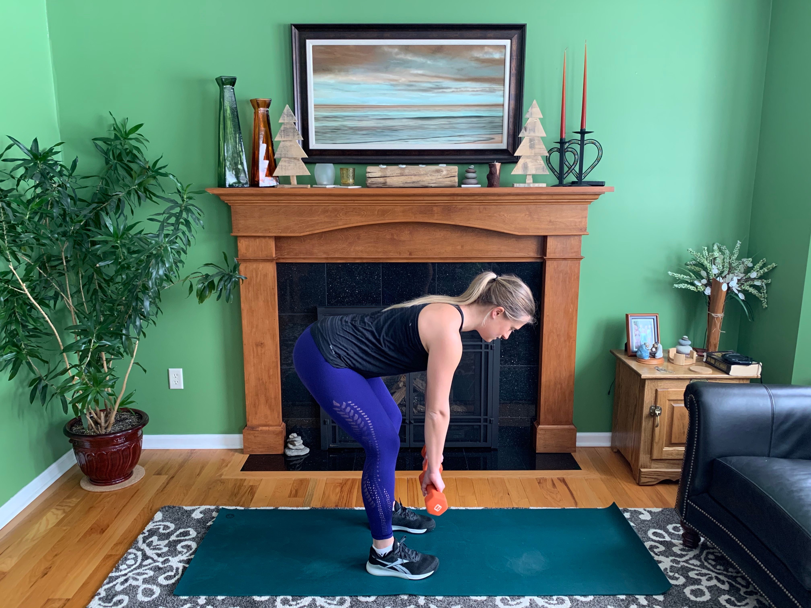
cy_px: 304
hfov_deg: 67.3
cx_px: 406
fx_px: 609
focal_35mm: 26
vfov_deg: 53.1
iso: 200
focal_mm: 4.25
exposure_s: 1/60
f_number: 1.8
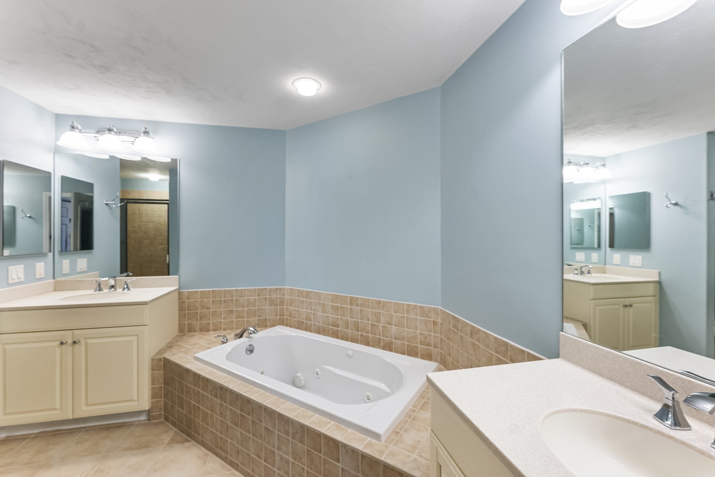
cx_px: 358
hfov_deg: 104.2
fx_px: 278
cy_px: 238
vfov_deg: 81.3
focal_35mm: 14
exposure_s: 1/50
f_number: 6.3
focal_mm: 14
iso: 1000
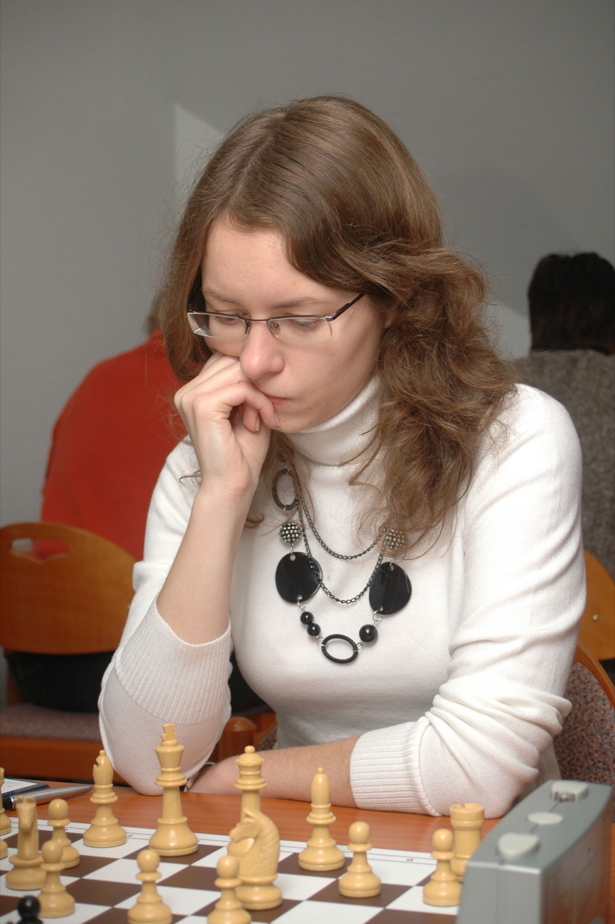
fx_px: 1925
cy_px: 462
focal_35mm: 75
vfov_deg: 27.0
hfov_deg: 18.2
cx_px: 308
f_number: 5.6
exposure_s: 1/60
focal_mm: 50
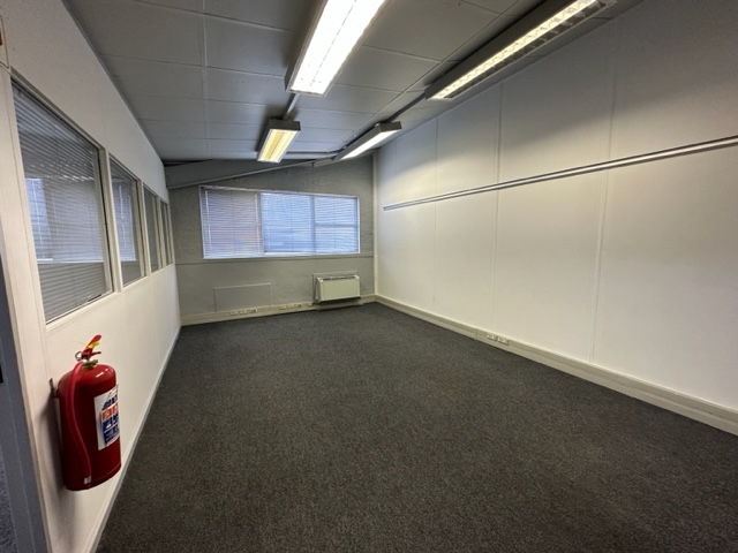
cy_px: 276
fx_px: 298
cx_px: 369
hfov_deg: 102.1
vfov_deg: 85.7
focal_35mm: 14
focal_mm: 2.22
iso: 160
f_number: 2.2
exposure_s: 1/100
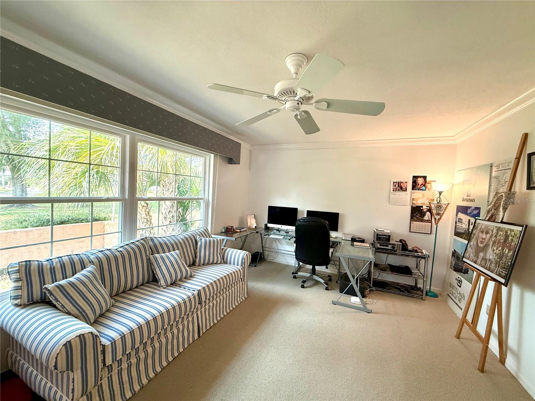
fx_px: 216
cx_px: 268
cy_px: 200
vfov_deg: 85.7
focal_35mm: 14
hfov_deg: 102.1
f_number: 2.2
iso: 320
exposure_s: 1/120
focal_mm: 2.22
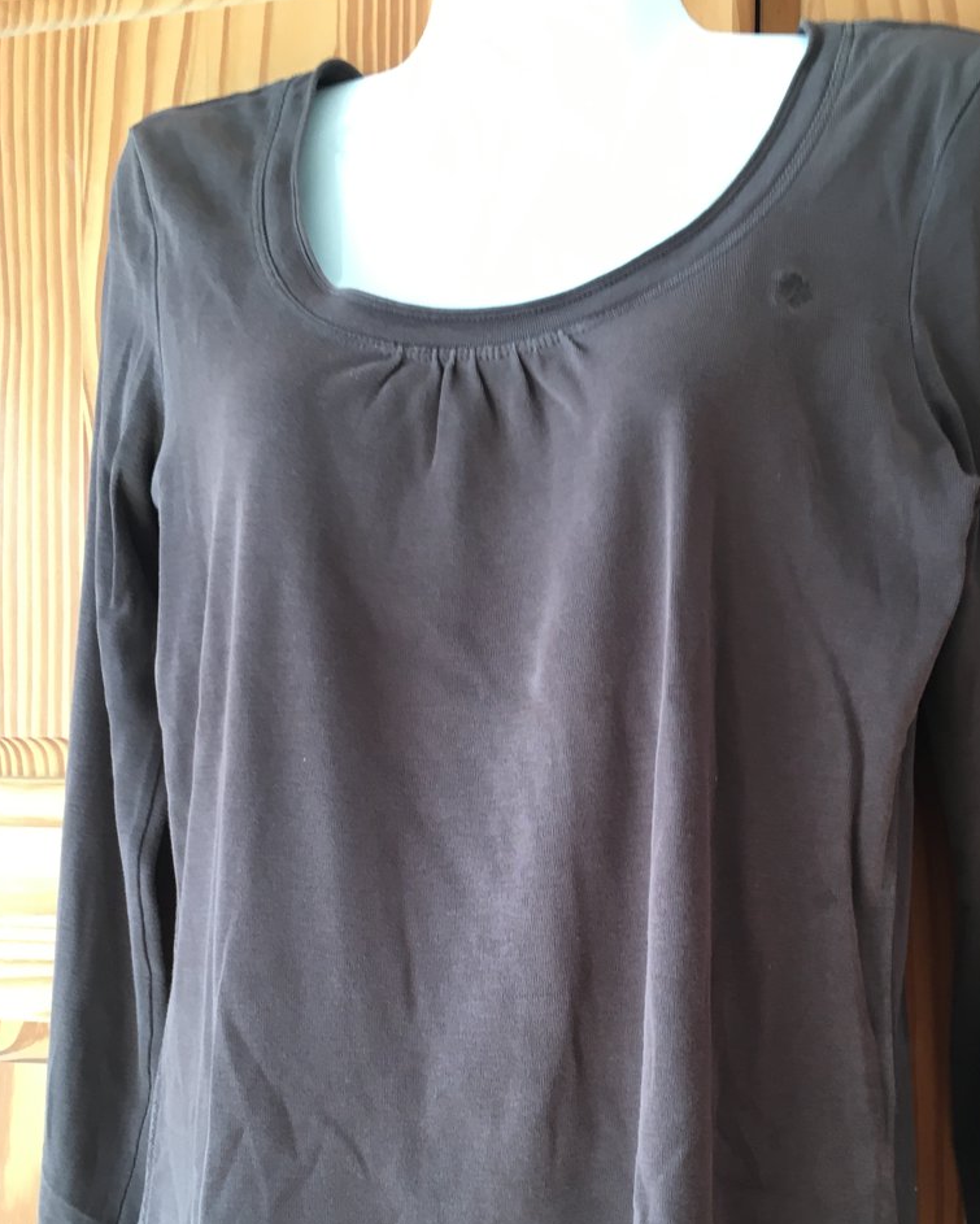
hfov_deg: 37.2
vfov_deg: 45.2
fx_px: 1450
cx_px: 589
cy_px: 808
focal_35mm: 40
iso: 80
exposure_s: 1/33
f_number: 2.2
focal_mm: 4.15
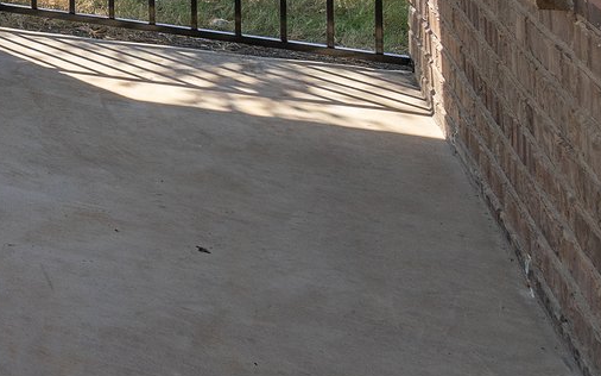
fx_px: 1081
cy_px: -270
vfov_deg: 16.8
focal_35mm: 66
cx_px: -605
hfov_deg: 18.9
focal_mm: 16
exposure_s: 1/320
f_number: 8
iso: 250
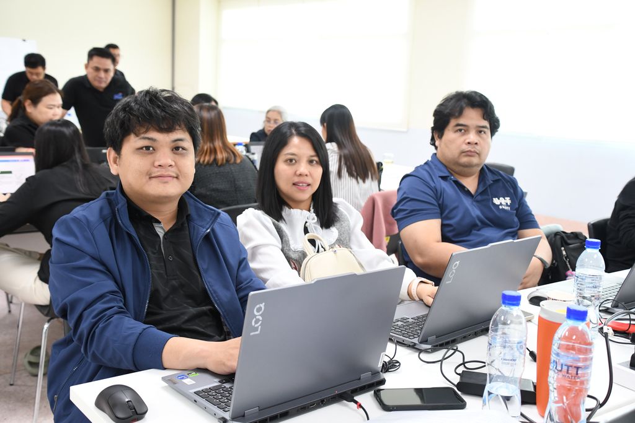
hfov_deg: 46.4
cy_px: 212
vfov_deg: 31.9
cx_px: 318
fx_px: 741
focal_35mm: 42
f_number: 4
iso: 1400
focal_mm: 28
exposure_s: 1/80
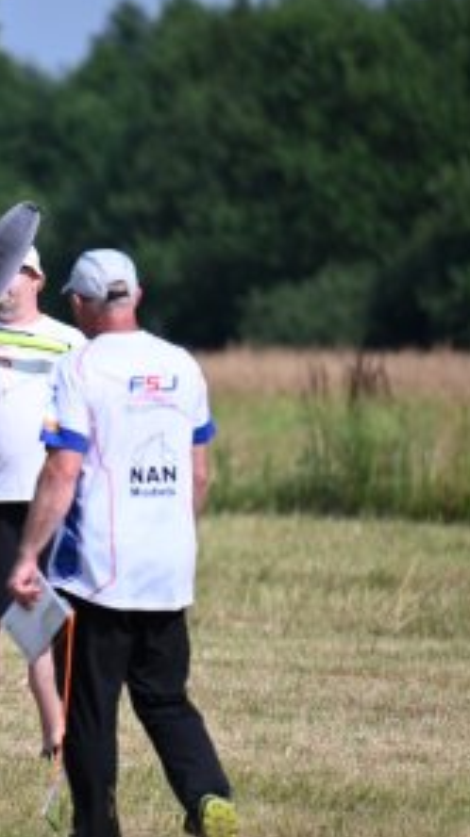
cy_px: 379
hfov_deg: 1.7
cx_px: -75
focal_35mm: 704
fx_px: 15633
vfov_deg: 3.1
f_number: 6.3
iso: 320
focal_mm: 400
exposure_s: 1/1600
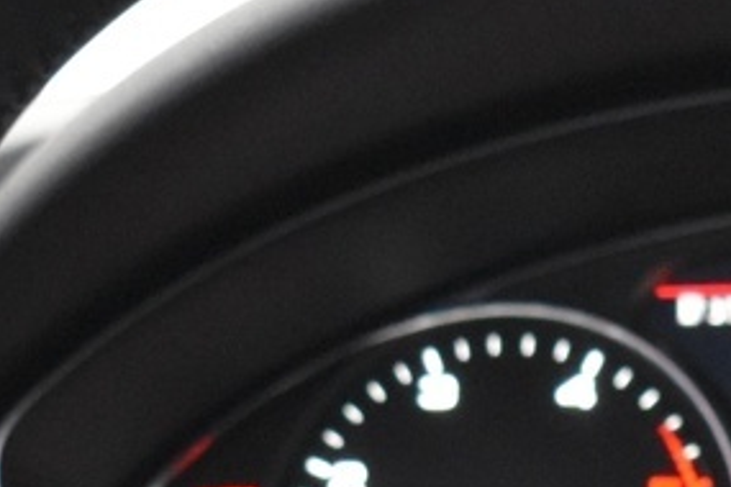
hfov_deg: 8.3
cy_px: 861
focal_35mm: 247
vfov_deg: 5.5
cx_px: 659
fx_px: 5012
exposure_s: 1/20
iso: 3200
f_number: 4.2
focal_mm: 29
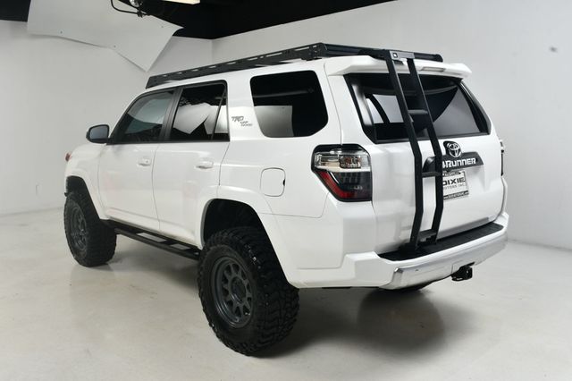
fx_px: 524
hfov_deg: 57.2
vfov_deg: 39.9
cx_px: 286
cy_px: 190
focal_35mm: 33
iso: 100
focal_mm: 22
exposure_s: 1/160
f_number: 13
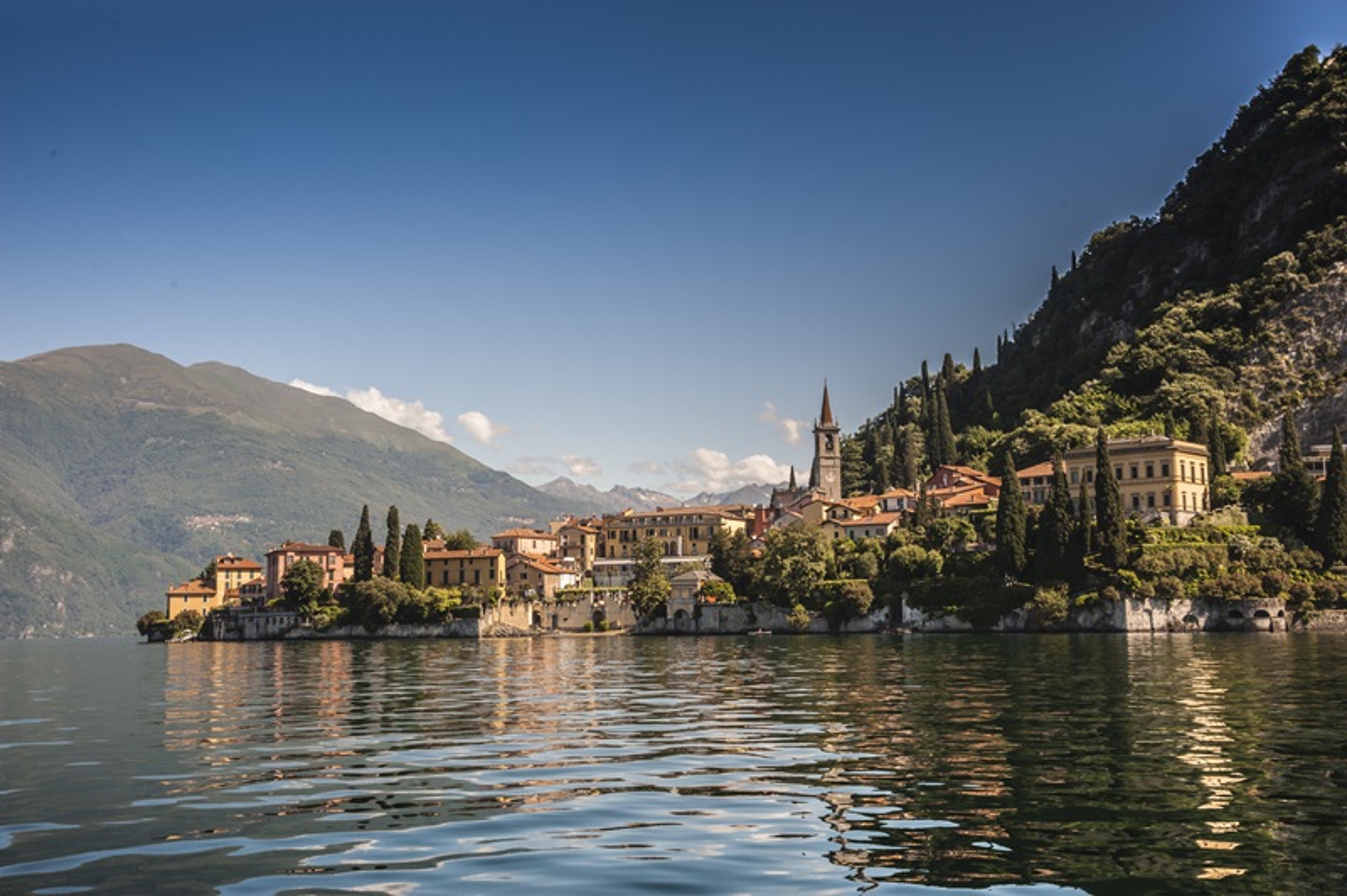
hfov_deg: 48.5
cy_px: 448
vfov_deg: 33.3
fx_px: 1495
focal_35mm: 40
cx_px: 674
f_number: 13
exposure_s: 1/320
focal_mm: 40
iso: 400
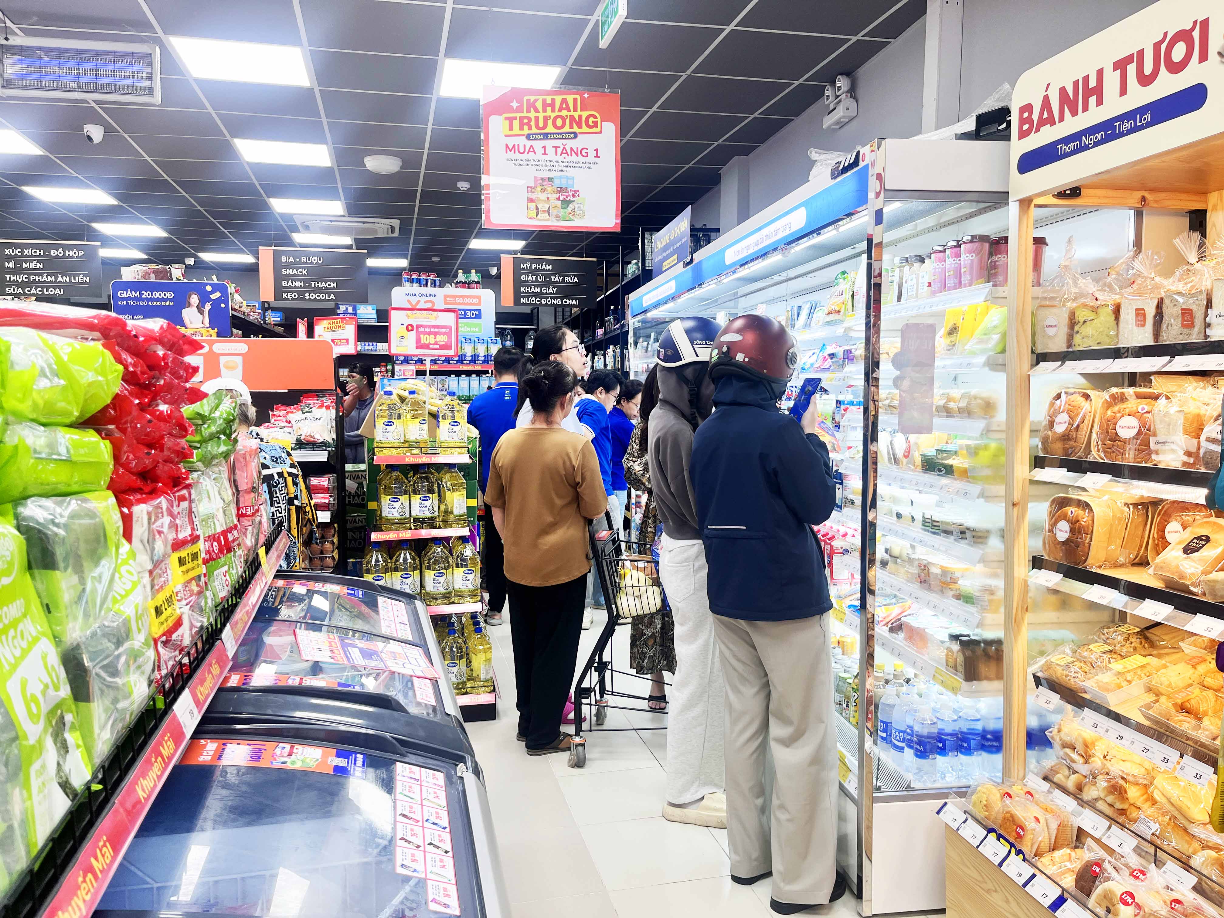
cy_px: 459
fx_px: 919
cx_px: 612
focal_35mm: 26
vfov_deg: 53.1
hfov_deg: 67.3
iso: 50
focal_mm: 5.1
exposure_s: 1/100
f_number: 1.6
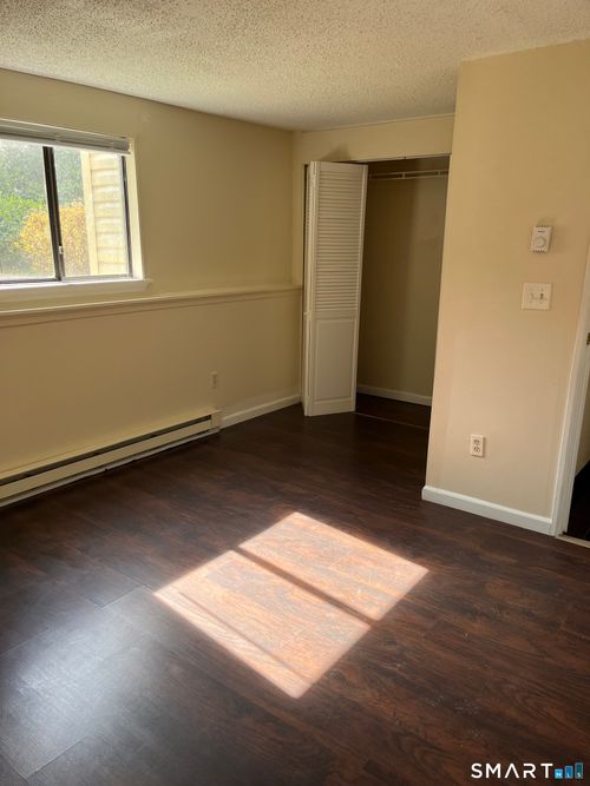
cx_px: 295
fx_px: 591
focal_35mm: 26
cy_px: 393
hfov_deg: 53.0
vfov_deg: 67.3
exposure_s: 1/122
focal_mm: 5.1
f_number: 1.6
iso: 50
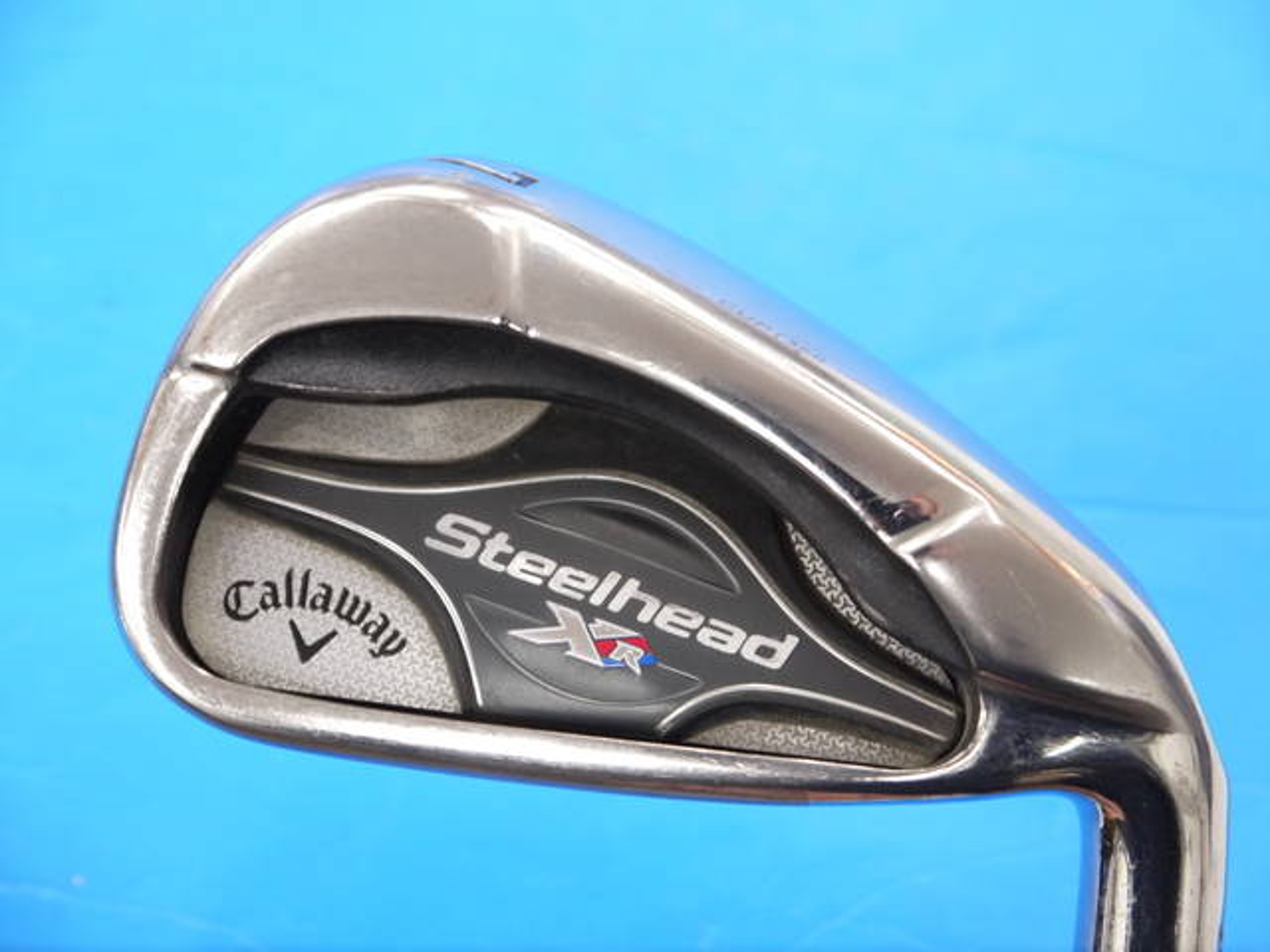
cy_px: 476
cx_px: 635
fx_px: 3082
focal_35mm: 84
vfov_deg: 17.6
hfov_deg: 23.3
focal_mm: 42
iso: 800
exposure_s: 1/60
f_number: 5.6
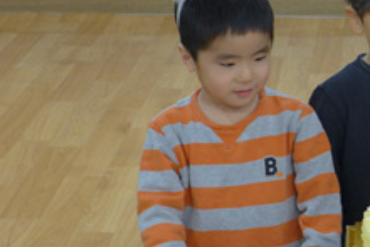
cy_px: 114
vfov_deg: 9.7
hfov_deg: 14.0
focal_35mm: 142
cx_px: 446
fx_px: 1460
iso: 125
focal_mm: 9.2
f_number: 1.8
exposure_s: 1/80
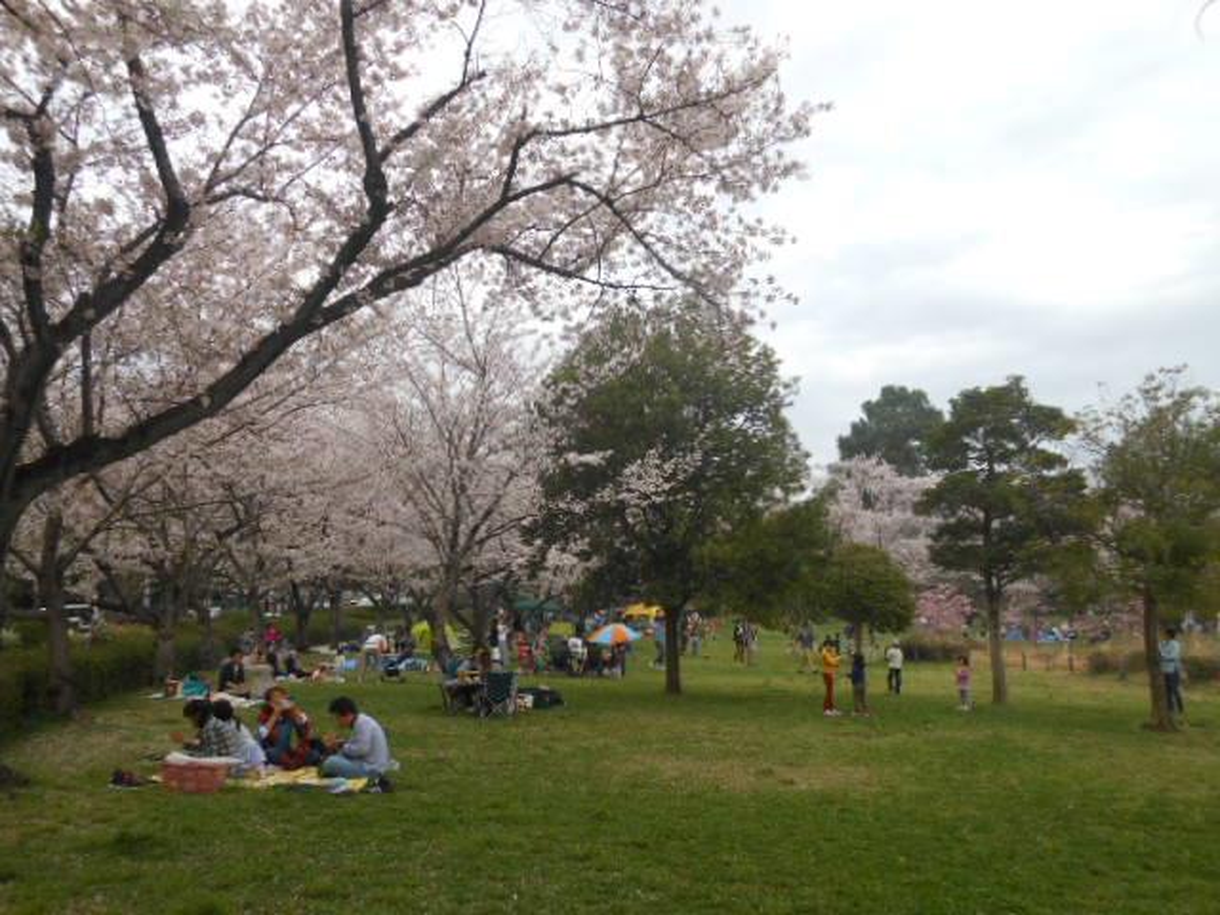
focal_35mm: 29
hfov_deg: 61.7
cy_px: 458
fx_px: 1022
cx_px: 610
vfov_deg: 48.2
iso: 80
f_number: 3.3
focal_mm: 5.2
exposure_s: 1/320
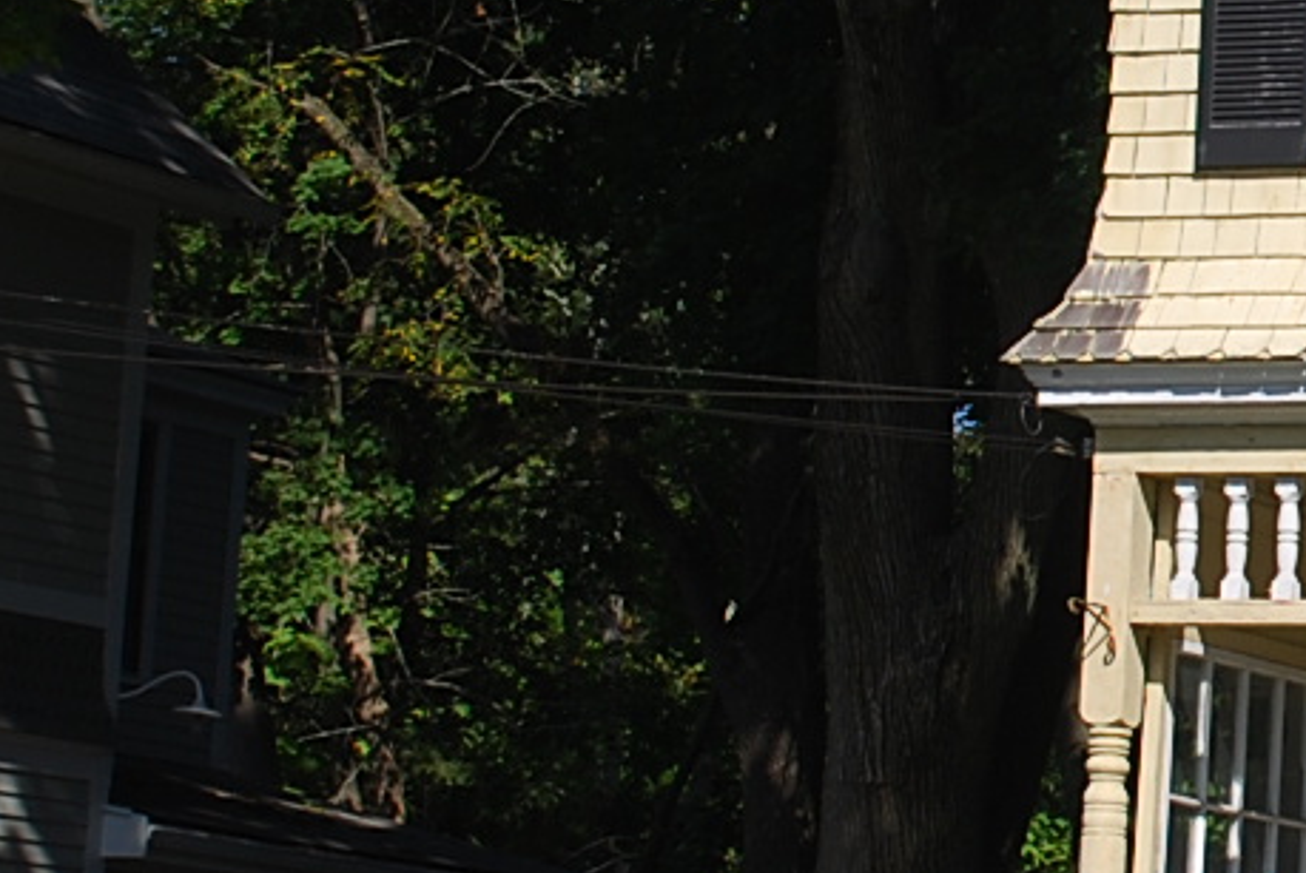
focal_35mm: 570
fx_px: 20698
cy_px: 301
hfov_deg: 3.6
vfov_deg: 2.4
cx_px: 1861
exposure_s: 1/800
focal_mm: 90
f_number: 7.1
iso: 100
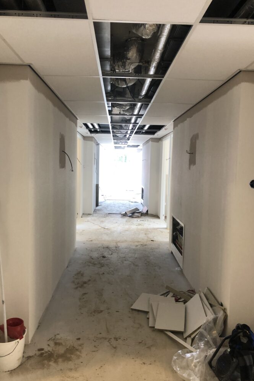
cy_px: 190
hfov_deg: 43.6
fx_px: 317
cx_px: 122
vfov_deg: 61.9
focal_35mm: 30
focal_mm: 3.99
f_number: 1.8
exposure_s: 1/17
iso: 40
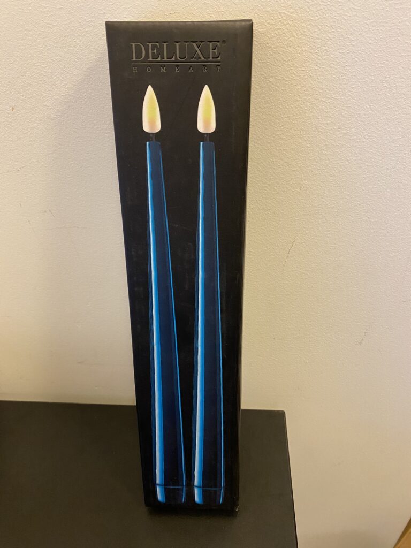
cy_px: 274
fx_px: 412
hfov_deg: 53.1
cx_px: 206
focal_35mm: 26
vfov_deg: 67.3
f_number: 1.8
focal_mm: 4.25
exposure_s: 1/50
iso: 320
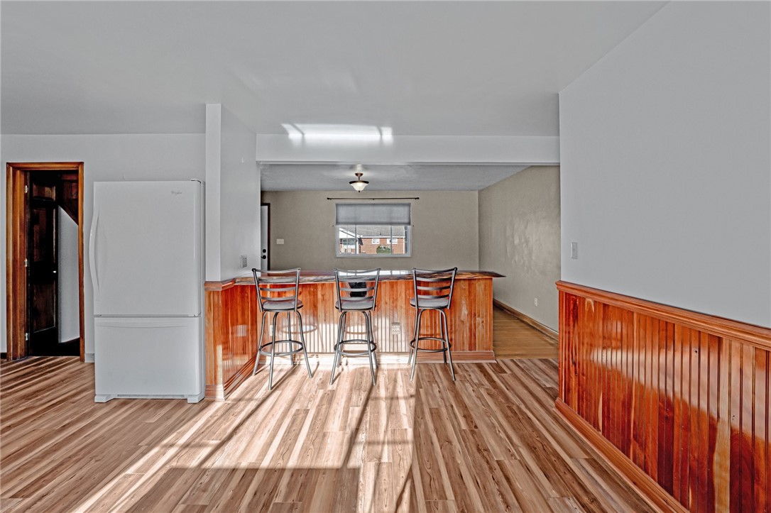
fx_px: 315
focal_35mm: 15
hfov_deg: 101.6
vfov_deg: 78.4
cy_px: 256
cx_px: 386
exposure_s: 1/500
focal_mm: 14.7
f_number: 11
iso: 500
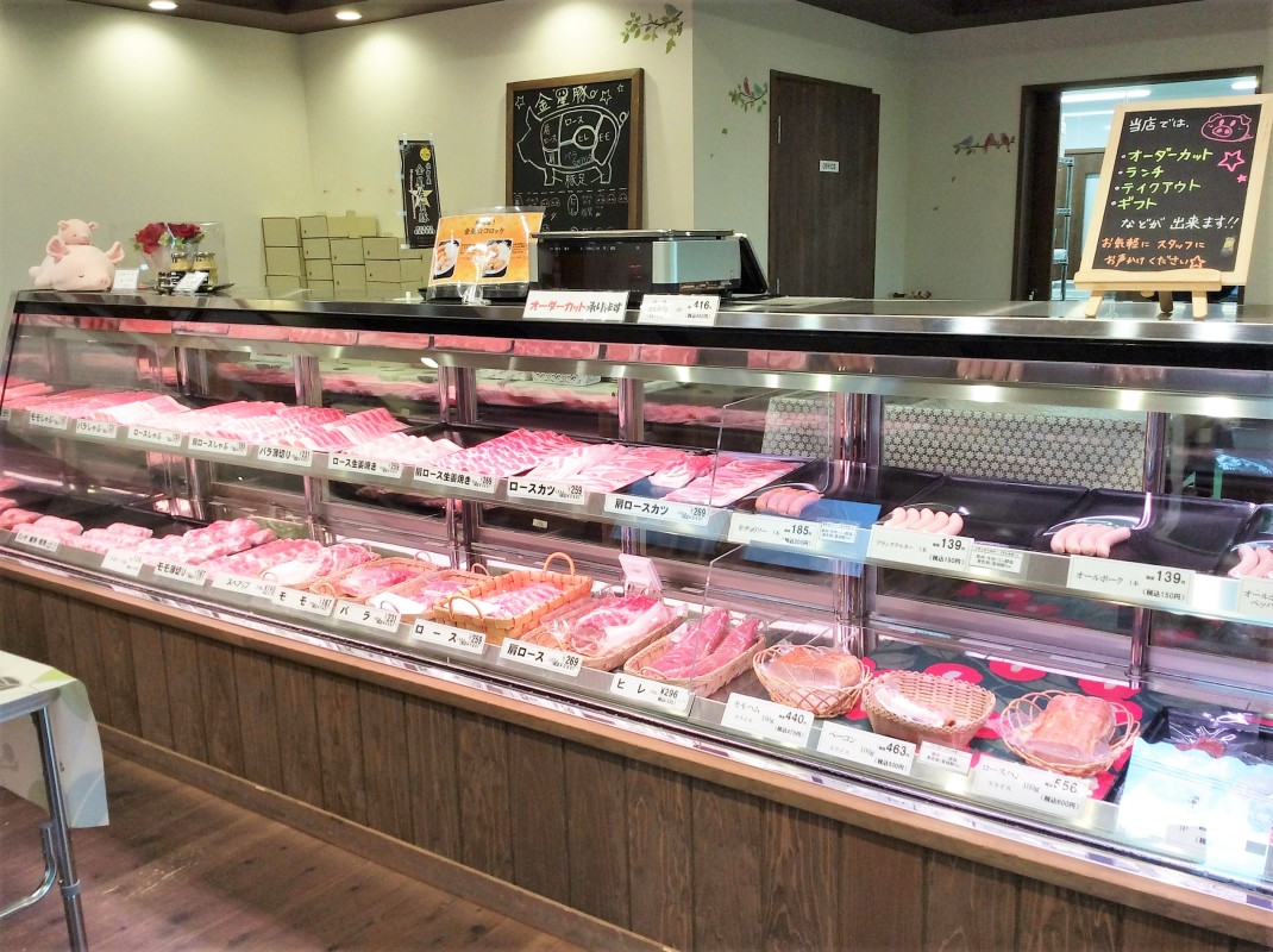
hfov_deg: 56.9
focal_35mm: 32
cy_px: 476
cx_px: 636
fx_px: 1175
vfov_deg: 44.1
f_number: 2.4
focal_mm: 3.3
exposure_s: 1/60
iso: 50
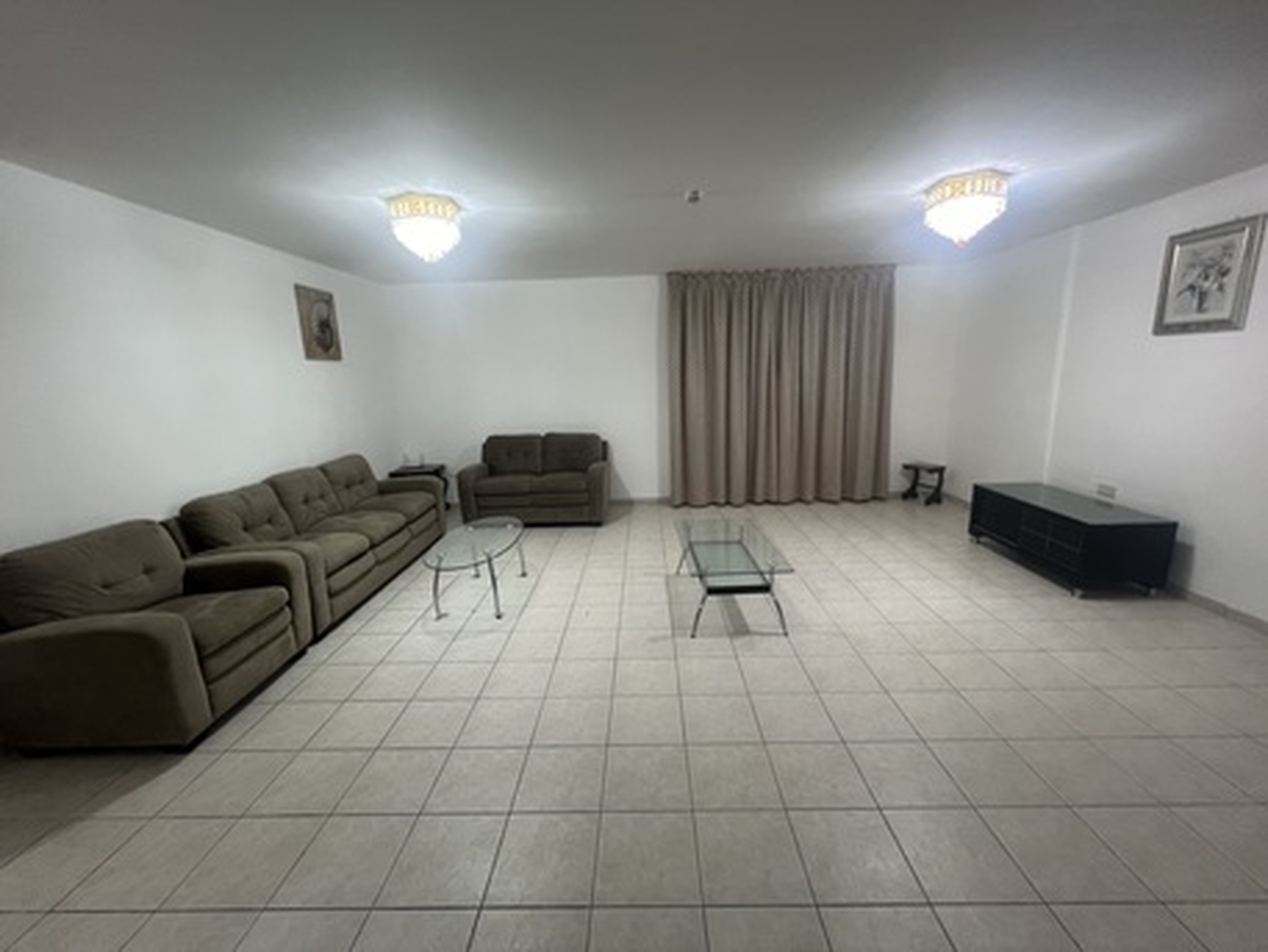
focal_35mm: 13
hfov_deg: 106.2
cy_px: 476
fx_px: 476
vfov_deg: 89.9
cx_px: 634
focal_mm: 1.57
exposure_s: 1/50
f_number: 1.8
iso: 160
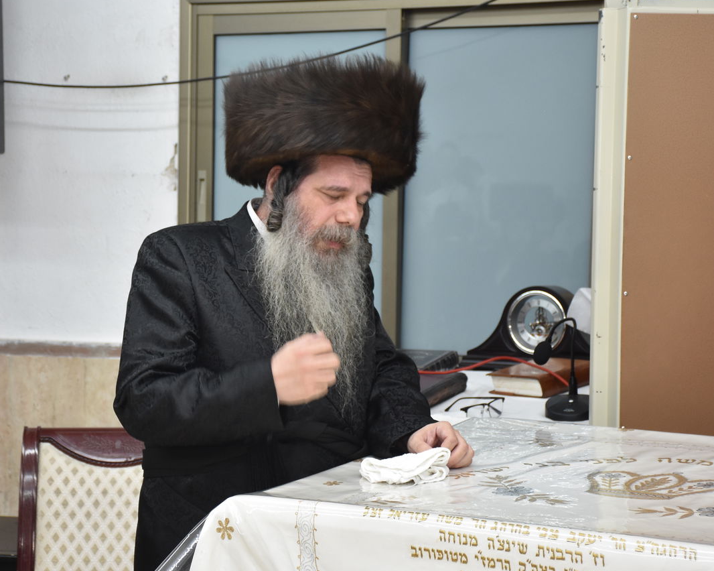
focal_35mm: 111
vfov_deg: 13.9
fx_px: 2345
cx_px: 303
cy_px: 304
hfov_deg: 17.3
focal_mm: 60
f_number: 6.3
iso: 1000
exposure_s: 1/125
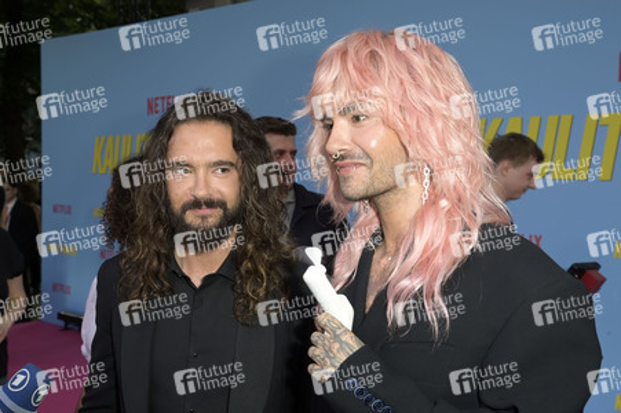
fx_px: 827
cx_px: 310
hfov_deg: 41.1
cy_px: 206
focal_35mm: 48
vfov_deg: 28.0
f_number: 7.1
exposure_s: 1/200
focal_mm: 48
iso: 640
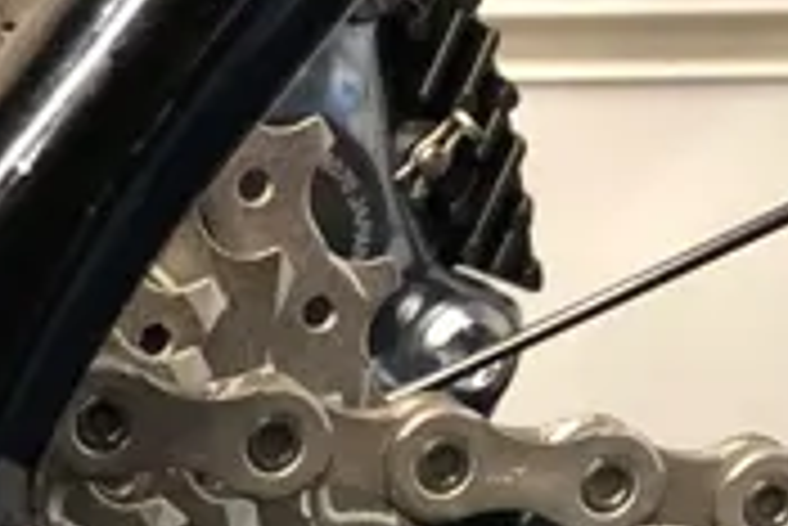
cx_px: -324
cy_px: 1299
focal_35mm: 133
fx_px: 2914
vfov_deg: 9.2
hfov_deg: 14.5
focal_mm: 4
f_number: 1.8
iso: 100
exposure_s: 1/13
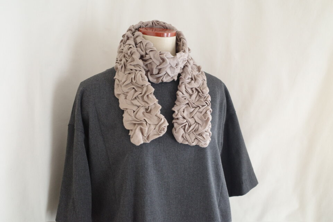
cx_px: 166
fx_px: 259
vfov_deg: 46.4
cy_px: 111
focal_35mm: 28
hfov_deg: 65.5
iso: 1000
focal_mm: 18.3
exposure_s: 1/30
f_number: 2.8
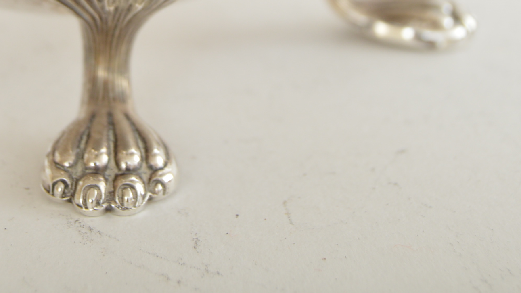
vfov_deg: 8.6
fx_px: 1920
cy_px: -94
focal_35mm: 139
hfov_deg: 15.4
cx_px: 125
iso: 200
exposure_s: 1/200
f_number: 5
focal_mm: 38
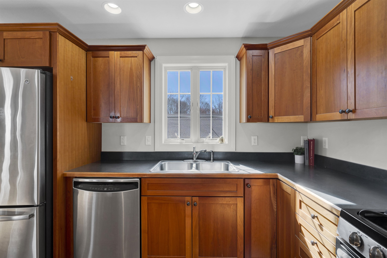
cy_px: 129
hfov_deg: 95.0
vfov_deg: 72.0
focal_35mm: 16
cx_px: 194
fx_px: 177
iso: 250
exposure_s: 1/25
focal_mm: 16.5
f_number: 7.1
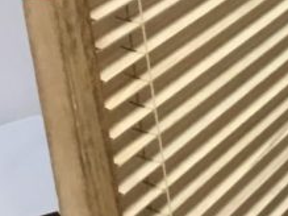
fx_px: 1414
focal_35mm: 170
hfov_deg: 9.8
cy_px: 61
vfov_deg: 8.7
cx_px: 765
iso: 100
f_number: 2.4
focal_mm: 3.3
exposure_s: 1/30
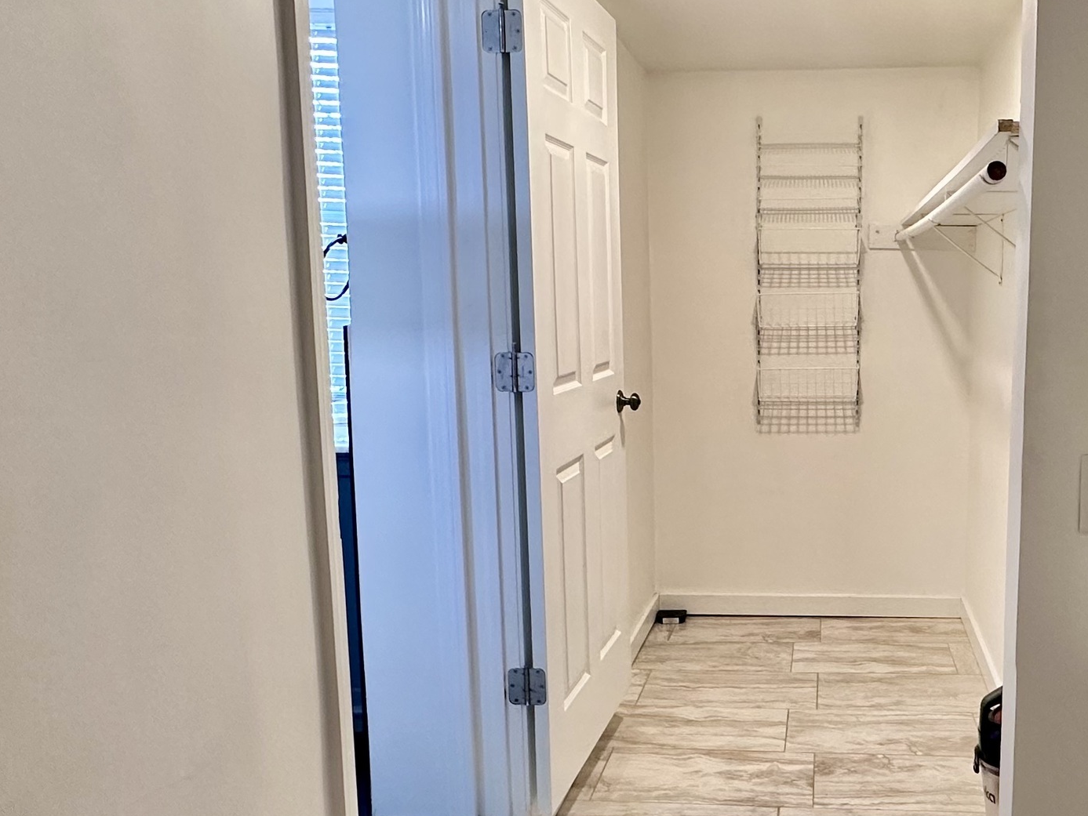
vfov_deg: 45.5
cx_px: 795
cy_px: 399
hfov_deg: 55.9
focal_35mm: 31
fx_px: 975
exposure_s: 1/120
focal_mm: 2.22
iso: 250
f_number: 2.2
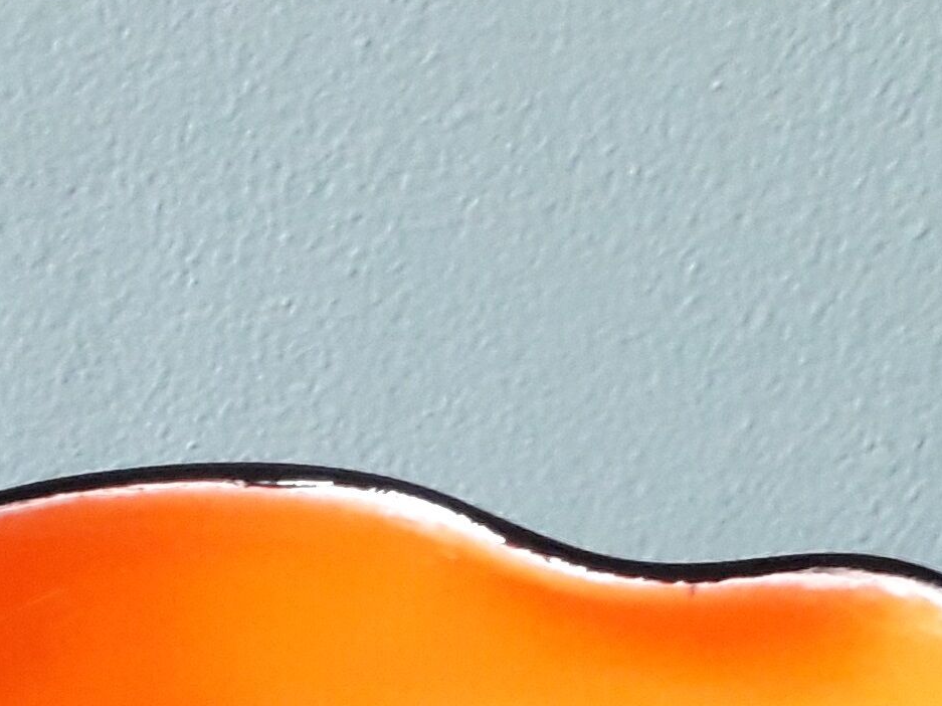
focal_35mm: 119
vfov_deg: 11.5
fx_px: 3237
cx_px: 93
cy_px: 1289
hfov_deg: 16.3
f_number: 1.9
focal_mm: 3.6
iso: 200
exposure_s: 1/33
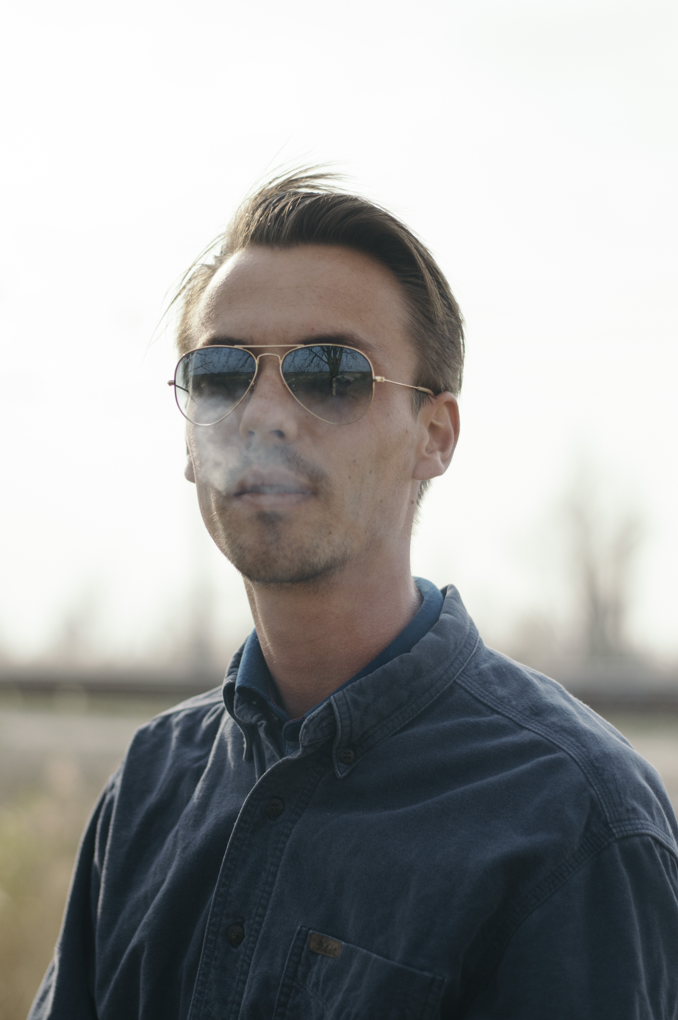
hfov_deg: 18.1
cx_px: 339
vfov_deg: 27.0
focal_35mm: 75
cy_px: 510
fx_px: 2122
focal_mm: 50
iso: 200
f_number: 2
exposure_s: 1/4000
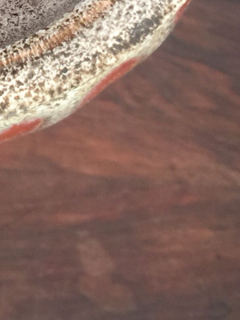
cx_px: -61
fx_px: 1099
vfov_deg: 15.5
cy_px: -131
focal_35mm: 119
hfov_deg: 12.1
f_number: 2.2
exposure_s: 1/17
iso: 50
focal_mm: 4.15
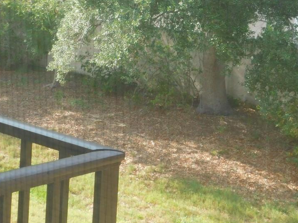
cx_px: 114
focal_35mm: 80
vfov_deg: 18.1
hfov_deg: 24.4
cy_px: 22
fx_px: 689
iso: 125
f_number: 3.5
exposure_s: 1/160
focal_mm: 6.3
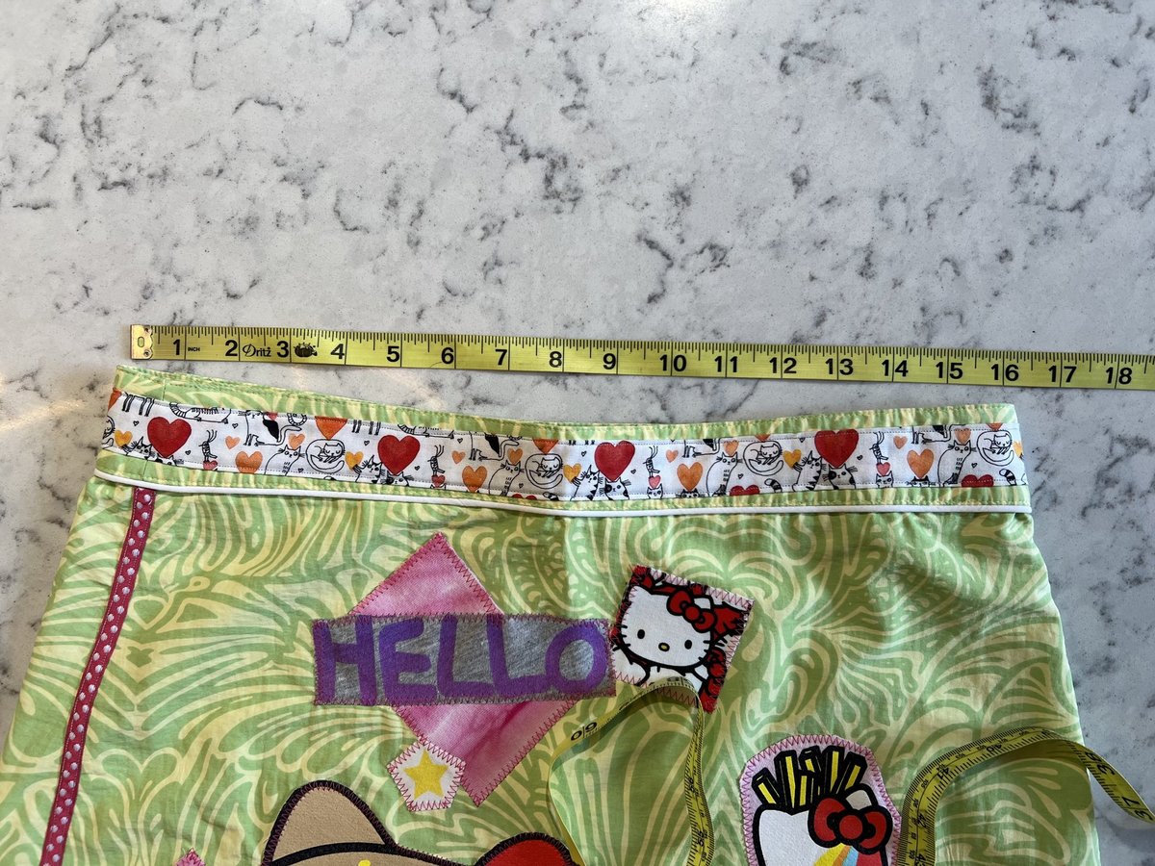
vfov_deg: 53.1
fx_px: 868
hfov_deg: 67.3
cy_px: 433
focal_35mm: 26
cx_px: 578
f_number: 1.5
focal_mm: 5.7
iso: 64
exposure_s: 1/120
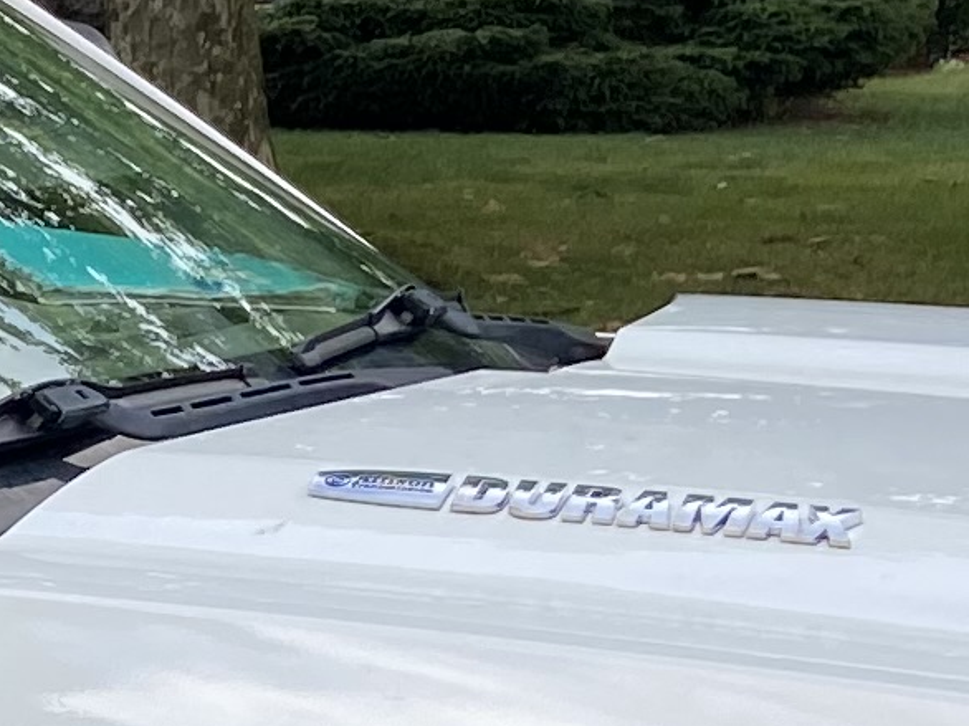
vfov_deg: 8.2
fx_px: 5009
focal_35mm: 179
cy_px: 868
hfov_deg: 10.0
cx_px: -1148
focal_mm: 4.25
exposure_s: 1/884
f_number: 1.8
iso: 32
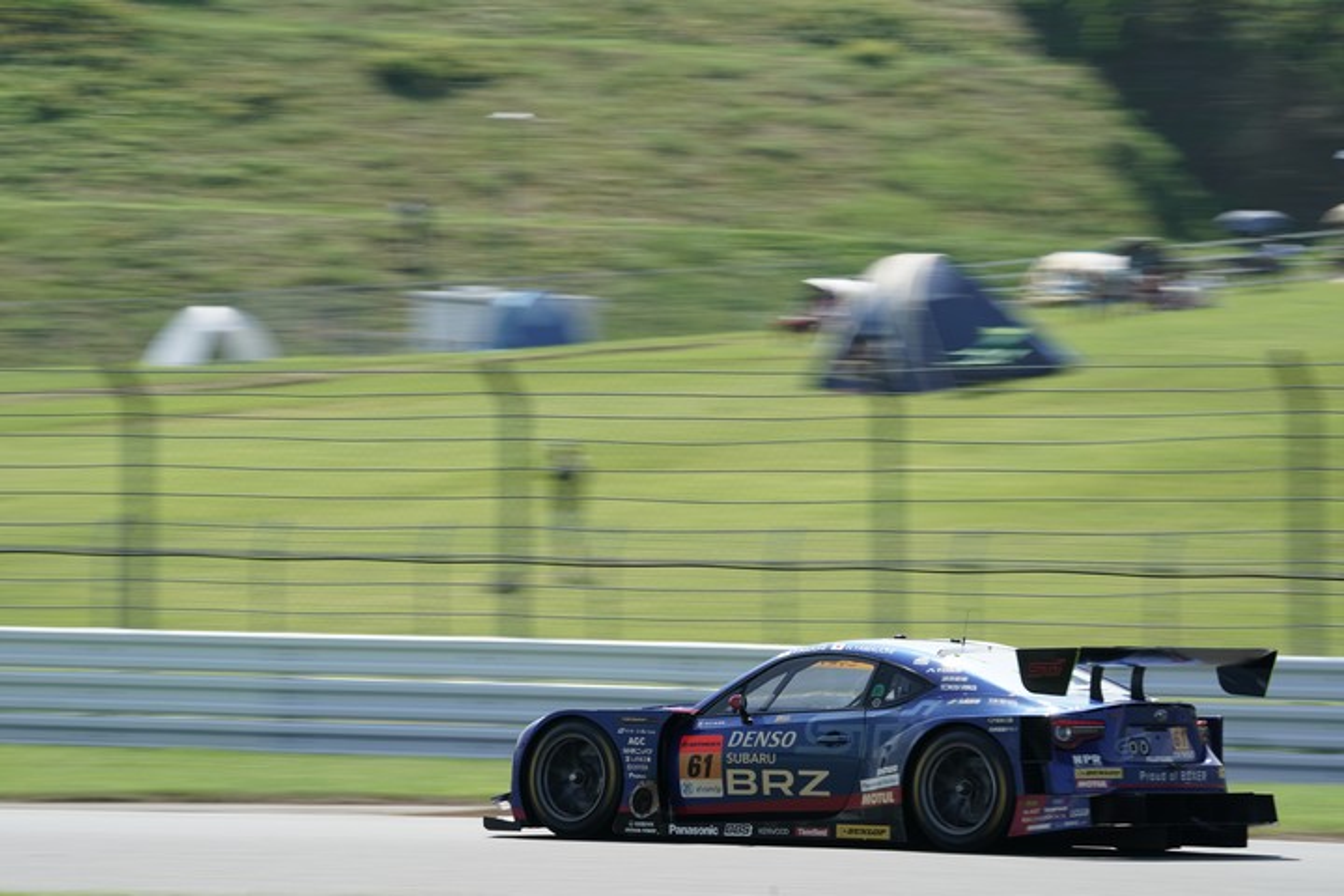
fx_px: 7466
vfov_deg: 6.9
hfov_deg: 10.3
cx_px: 672
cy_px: 448
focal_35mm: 200
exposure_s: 1/160
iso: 200
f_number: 13
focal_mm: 200
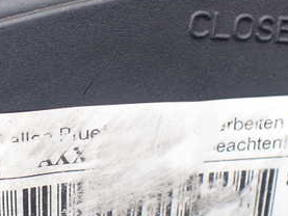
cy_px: 144
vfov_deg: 22.5
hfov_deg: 29.0
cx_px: 48
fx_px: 541
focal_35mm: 65
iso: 100
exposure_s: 1/160
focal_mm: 5.4
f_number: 3.2
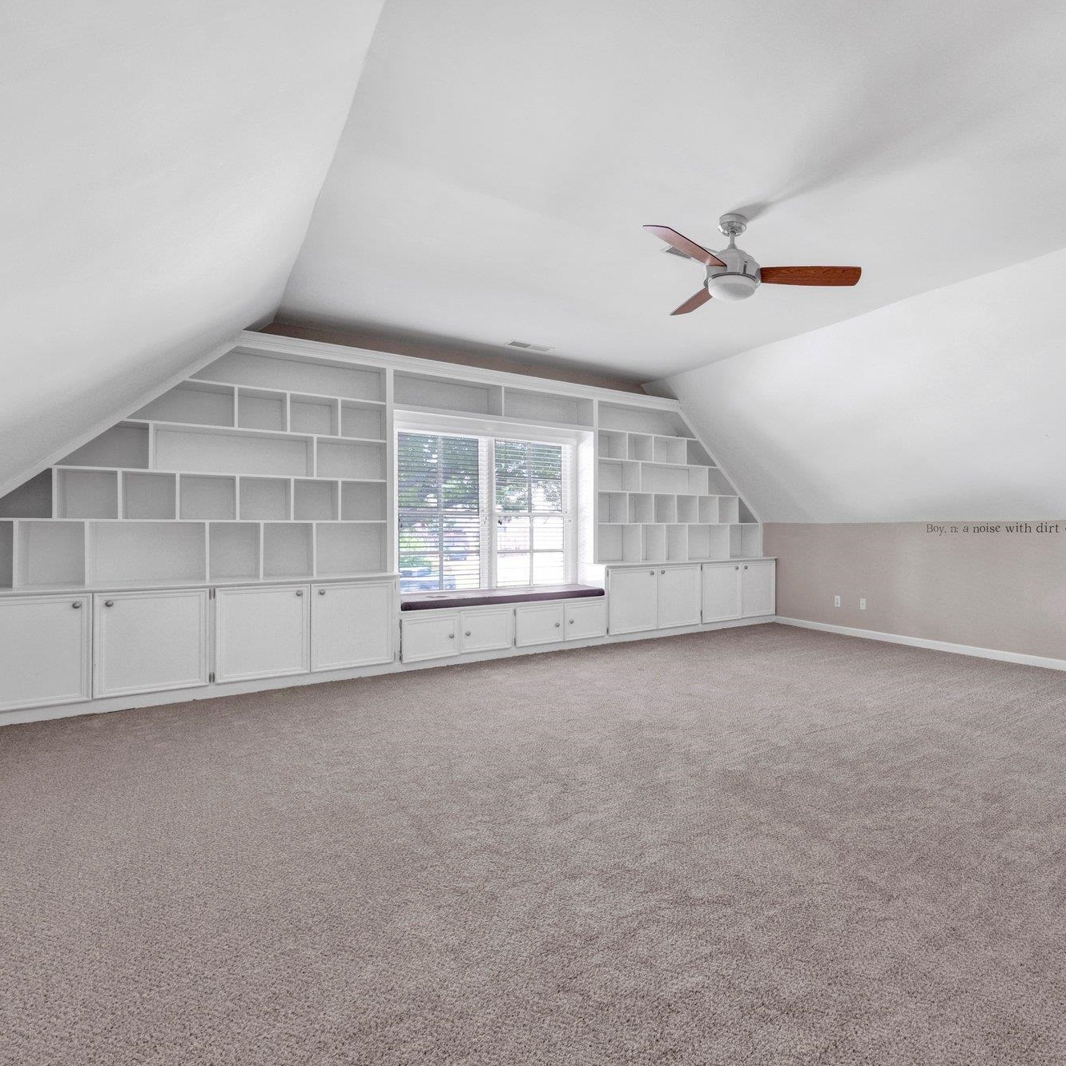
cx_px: 703
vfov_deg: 84.0
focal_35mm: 17
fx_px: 592
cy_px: 537
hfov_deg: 81.4
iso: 400
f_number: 7.1
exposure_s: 1/3.33
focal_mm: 8.9
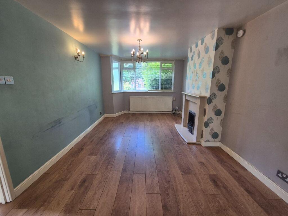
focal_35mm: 13
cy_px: 108
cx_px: 144
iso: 64
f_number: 2.2
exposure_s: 1/50
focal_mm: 2.2
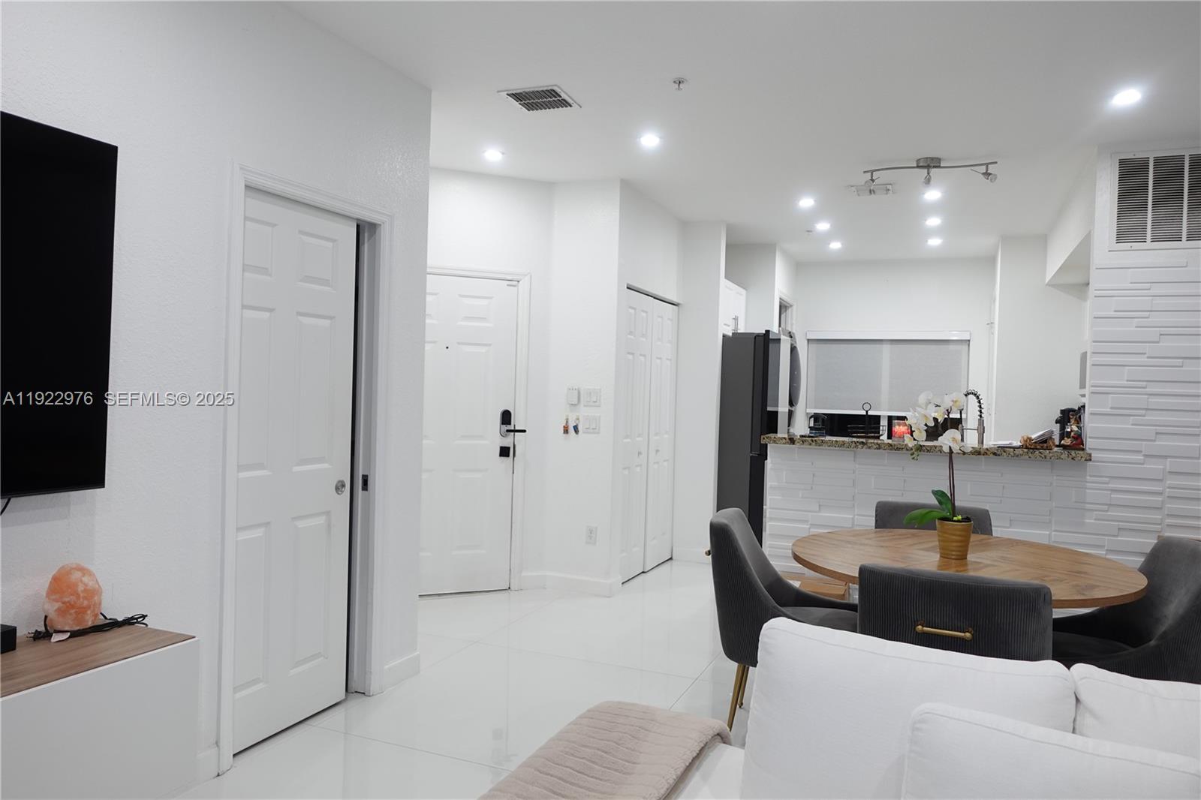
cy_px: 400
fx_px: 800
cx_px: 600
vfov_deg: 53.1
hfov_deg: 73.8
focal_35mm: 24
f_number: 2.8
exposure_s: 1/25
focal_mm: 9.4
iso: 125
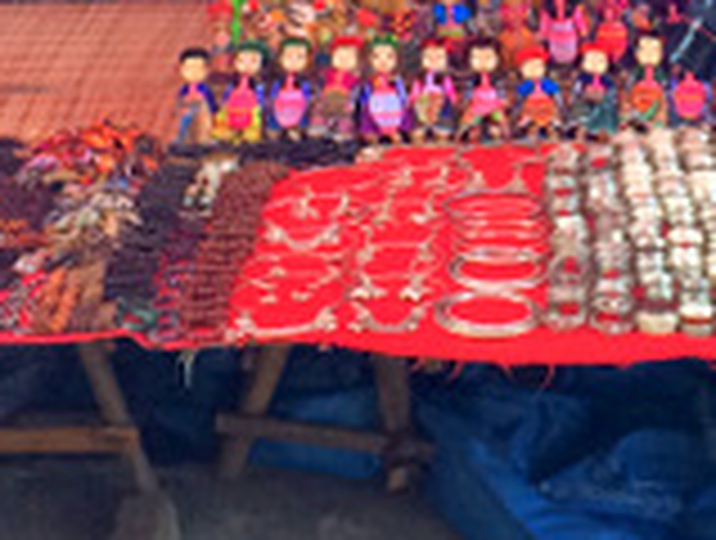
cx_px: 464
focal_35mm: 128
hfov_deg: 15.3
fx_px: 2654
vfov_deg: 11.4
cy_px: -144
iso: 40
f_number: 2.2
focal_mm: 4.12
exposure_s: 1/40
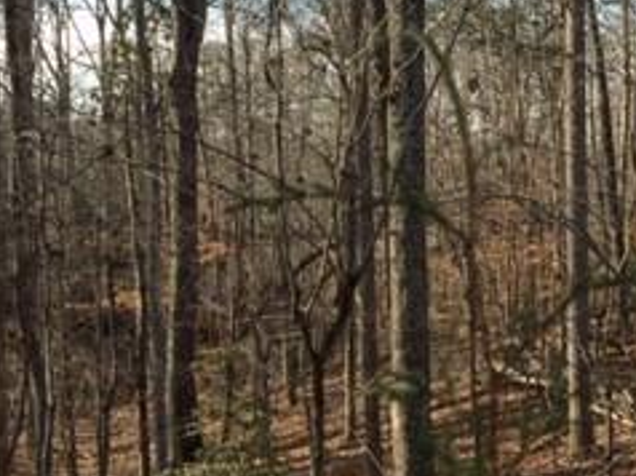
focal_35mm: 78
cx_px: 588
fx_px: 1432
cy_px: 286
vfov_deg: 18.8
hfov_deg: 24.2
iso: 32
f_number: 2.2
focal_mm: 4.15
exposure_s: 1/449
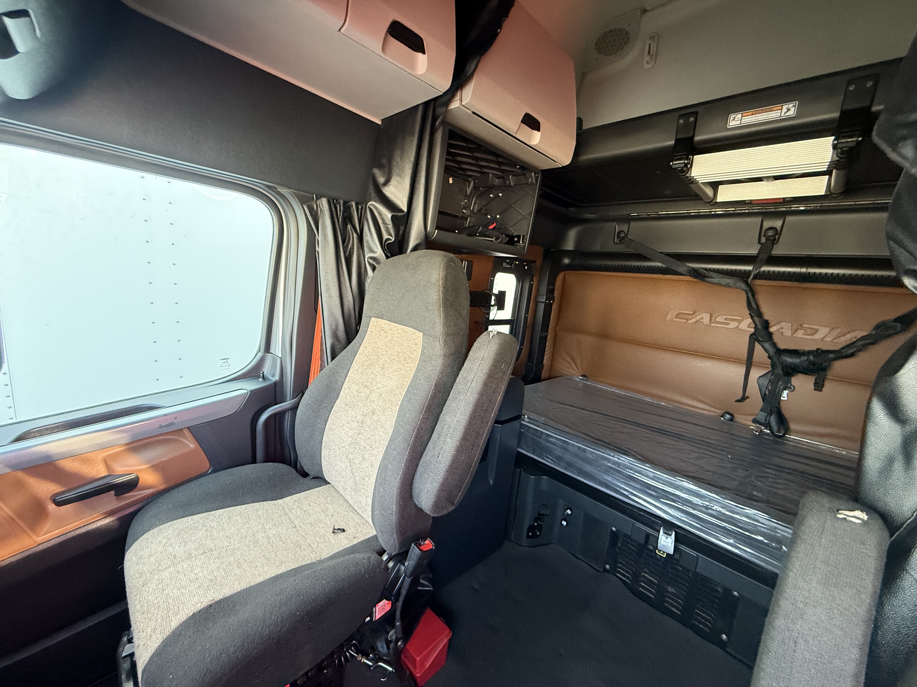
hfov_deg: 102.1
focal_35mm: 14
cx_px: 458
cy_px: 344
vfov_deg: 85.7
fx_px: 371
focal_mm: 2.22
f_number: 2.2
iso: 400
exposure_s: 1/60
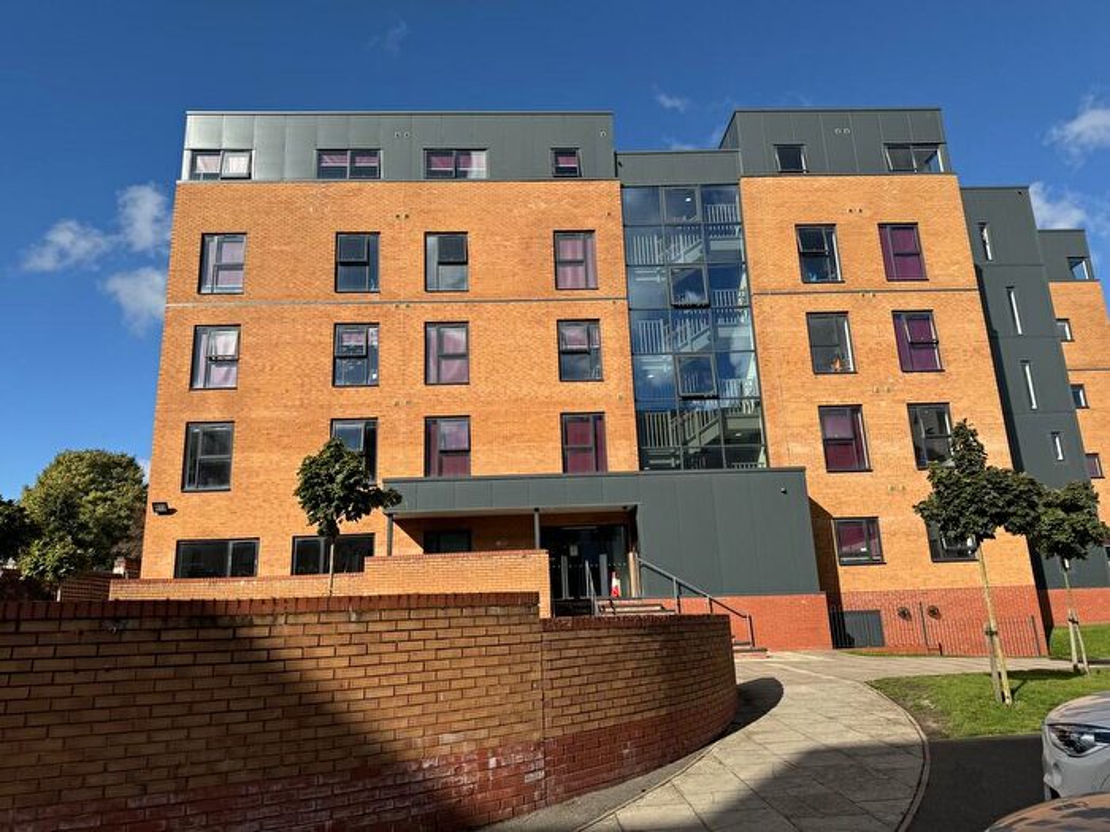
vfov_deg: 56.8
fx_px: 770
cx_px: 555
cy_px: 416
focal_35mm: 24
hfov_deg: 71.6
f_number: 1.78
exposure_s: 1/4950
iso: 80
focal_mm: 6.76
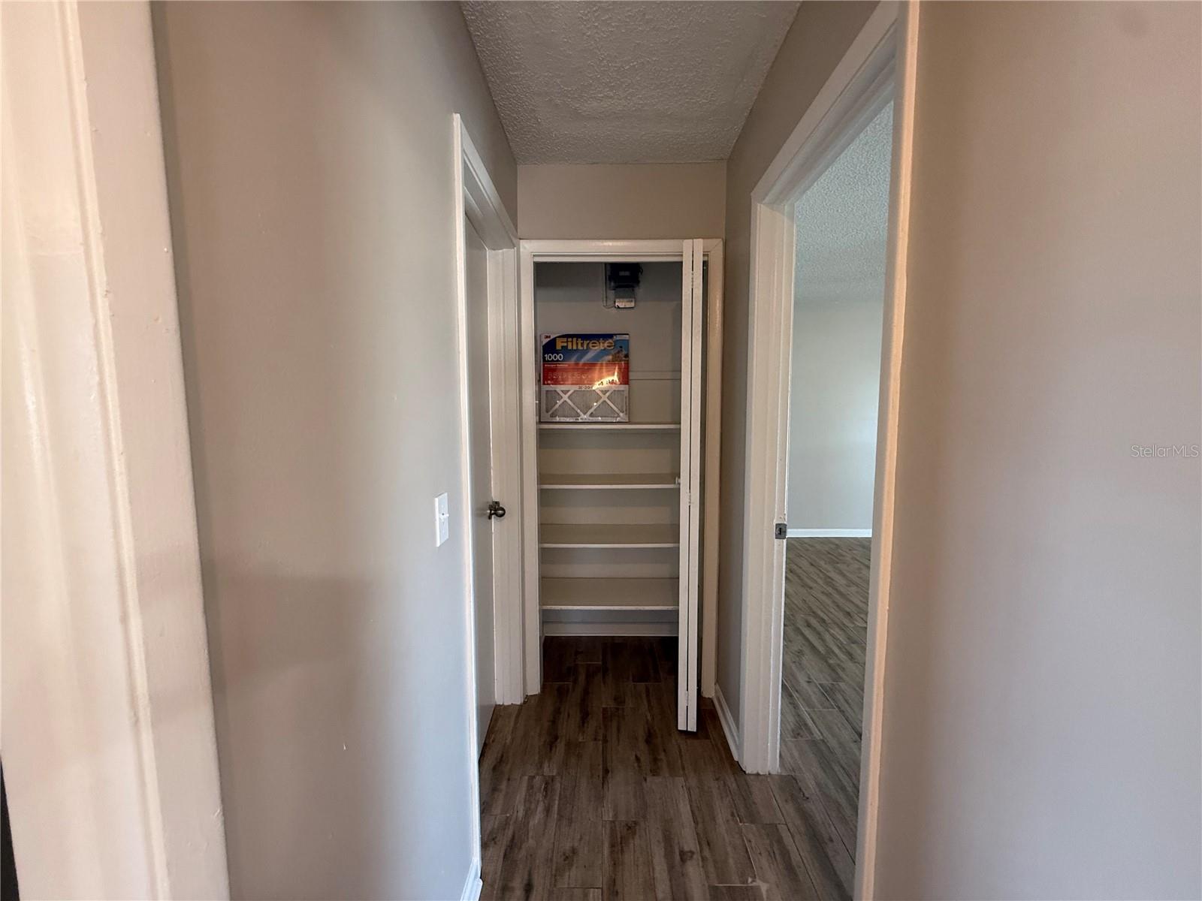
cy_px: 450
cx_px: 601
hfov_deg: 102.1
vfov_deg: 85.7
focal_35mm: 14
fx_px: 486
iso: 320
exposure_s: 1/60
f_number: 2.2
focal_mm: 2.22
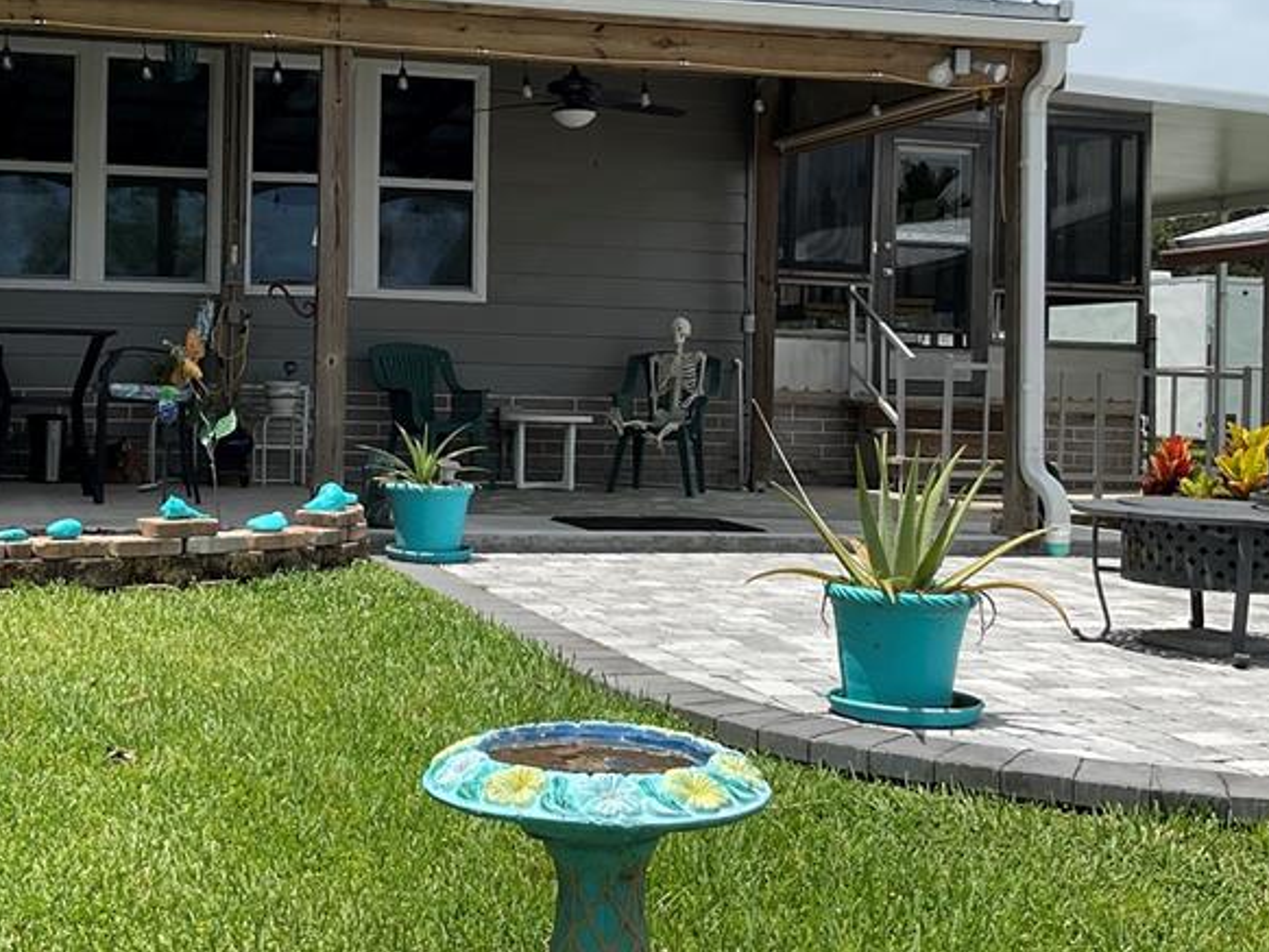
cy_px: 327
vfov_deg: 28.4
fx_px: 1870
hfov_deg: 37.1
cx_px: 430
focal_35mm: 51
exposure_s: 1/2141
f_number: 1.8
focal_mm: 3
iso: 16
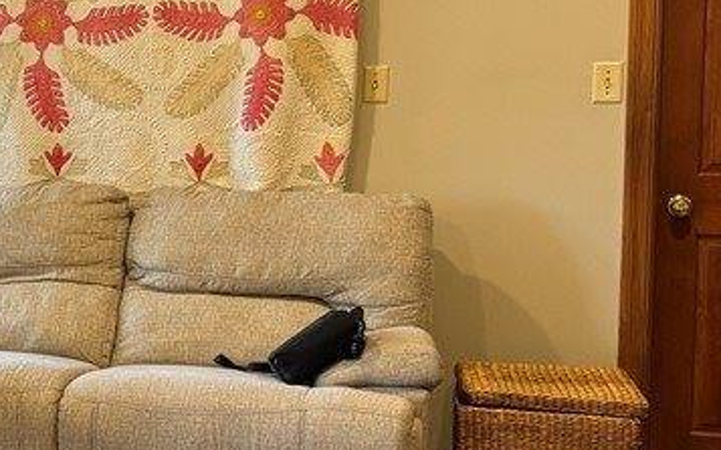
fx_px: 1434
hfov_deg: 24.6
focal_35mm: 73
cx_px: -212
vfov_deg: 17.8
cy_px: 190
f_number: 1.78
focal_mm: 6.76
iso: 160
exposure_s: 1/60
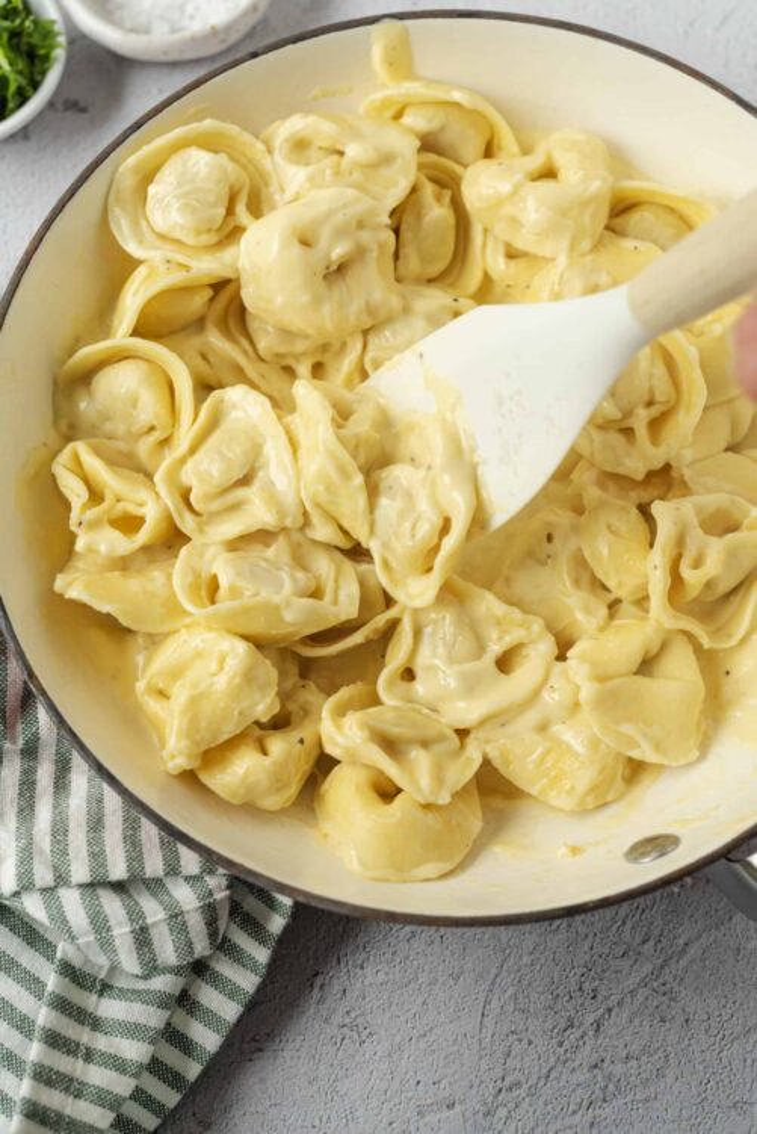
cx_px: 378
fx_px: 1575
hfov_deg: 27.0
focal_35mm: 50
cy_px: 567
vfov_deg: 39.6
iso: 500
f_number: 5.6
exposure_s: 1/15
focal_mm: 50
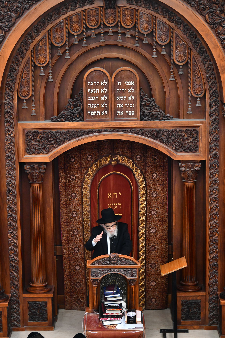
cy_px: 169
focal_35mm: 100
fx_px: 937
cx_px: 112
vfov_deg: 20.4
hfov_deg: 13.7
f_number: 5.6
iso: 2000
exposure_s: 1/125
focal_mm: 100
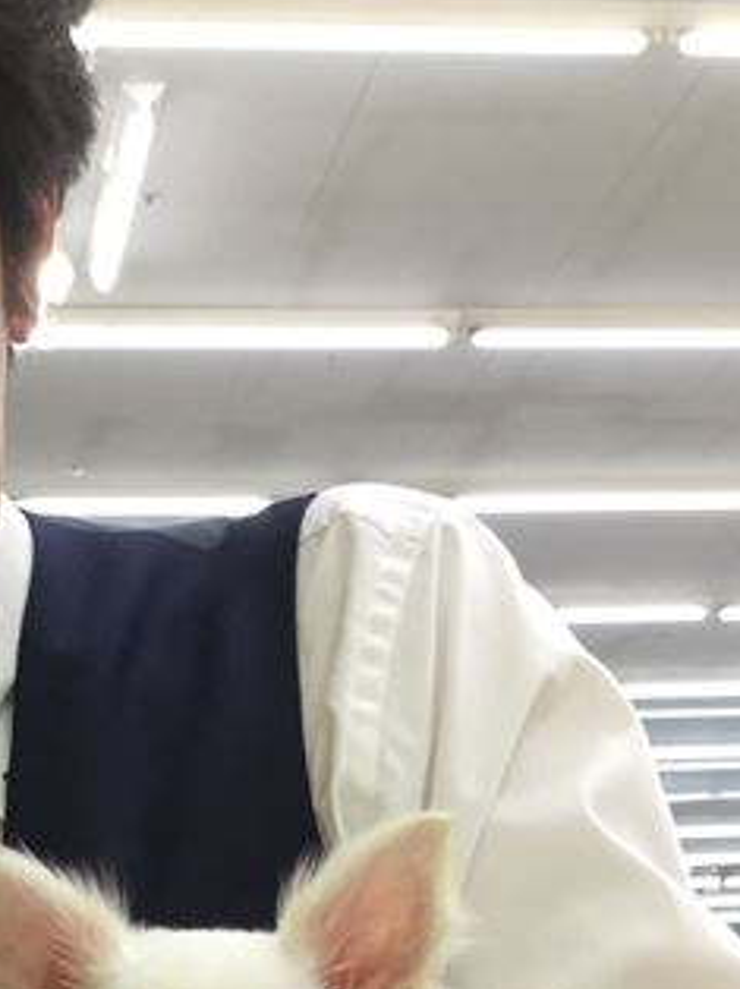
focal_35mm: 79
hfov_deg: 18.5
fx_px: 2255
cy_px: 1109
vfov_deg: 23.1
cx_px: 186
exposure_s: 1/30
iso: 64
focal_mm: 3.3
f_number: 2.4
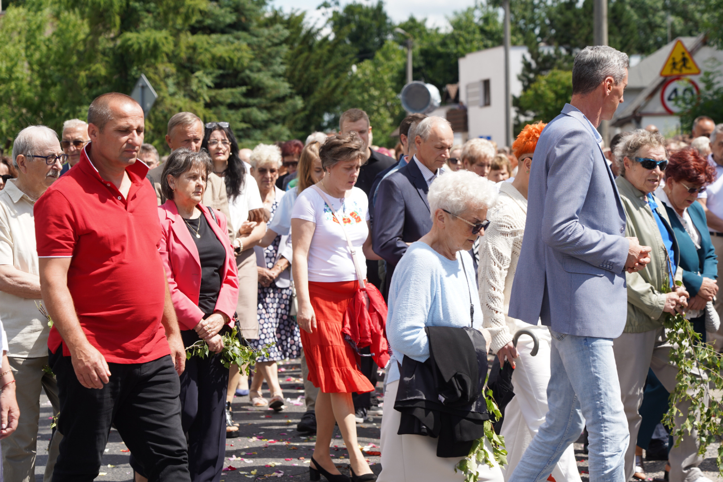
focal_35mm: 101
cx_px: 362
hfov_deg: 20.2
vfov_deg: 13.6
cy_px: 241
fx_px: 2028
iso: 100
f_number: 6.3
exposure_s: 1/250
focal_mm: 101
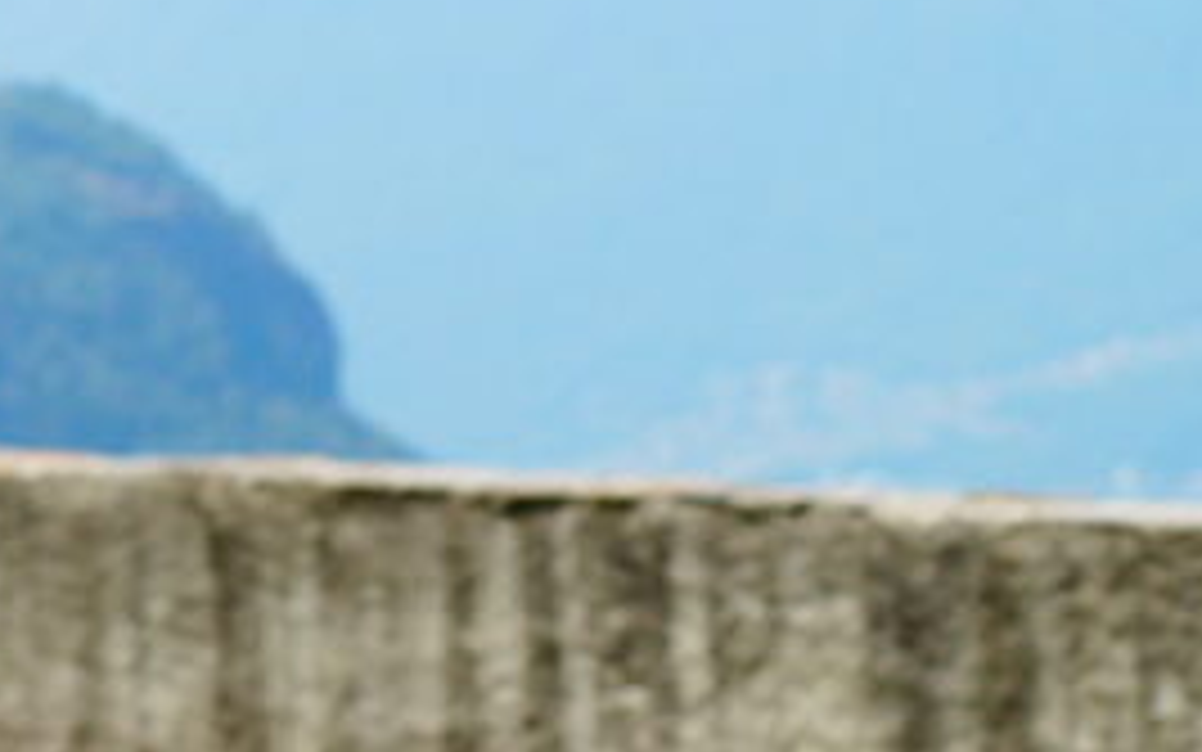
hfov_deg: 7.6
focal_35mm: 275
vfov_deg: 4.8
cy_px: 502
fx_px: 9010
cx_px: -5
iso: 400
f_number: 8
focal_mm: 80
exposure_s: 1/640
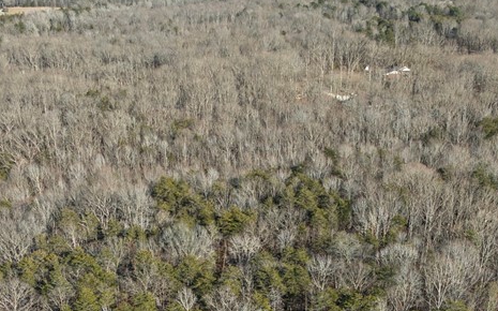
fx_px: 760
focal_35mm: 56
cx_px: 239
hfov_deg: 36.3
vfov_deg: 21.6
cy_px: 366
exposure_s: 1/1250
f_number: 2.8
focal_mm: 12.29
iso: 110
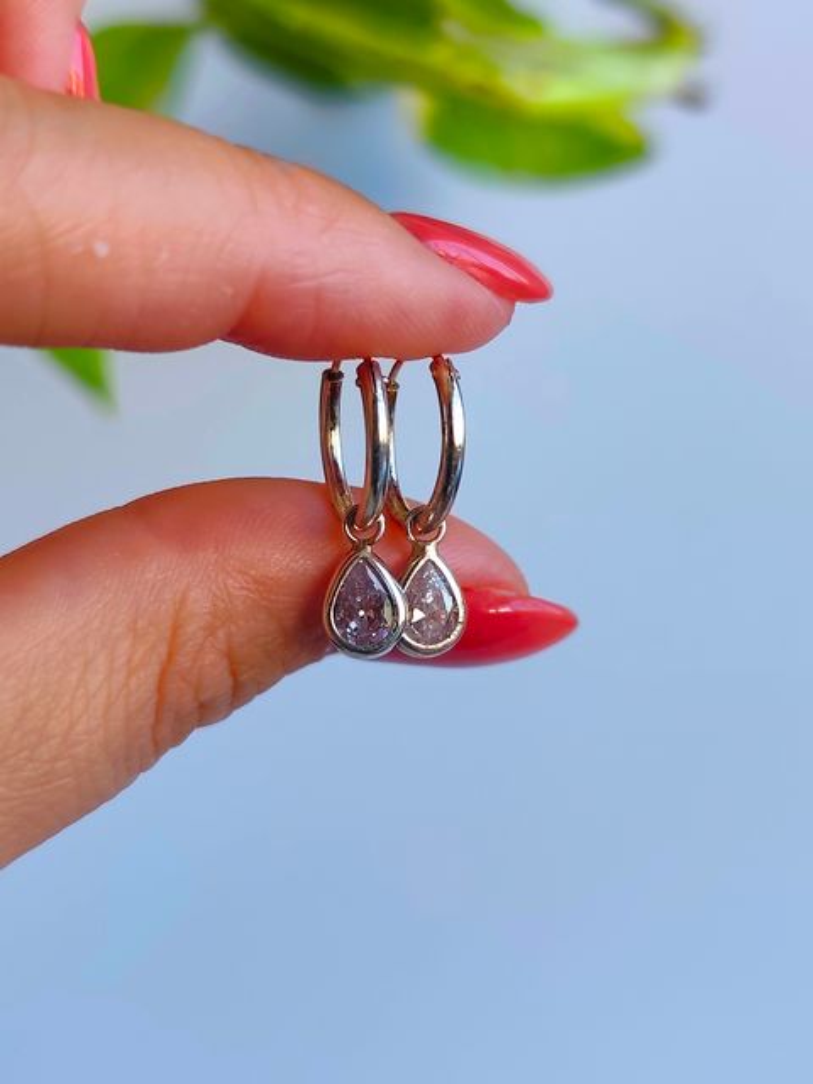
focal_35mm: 46
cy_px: 542
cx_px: 406
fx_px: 1440
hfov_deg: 31.5
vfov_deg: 41.2
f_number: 1.65
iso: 125
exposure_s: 1/100
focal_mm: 6.19
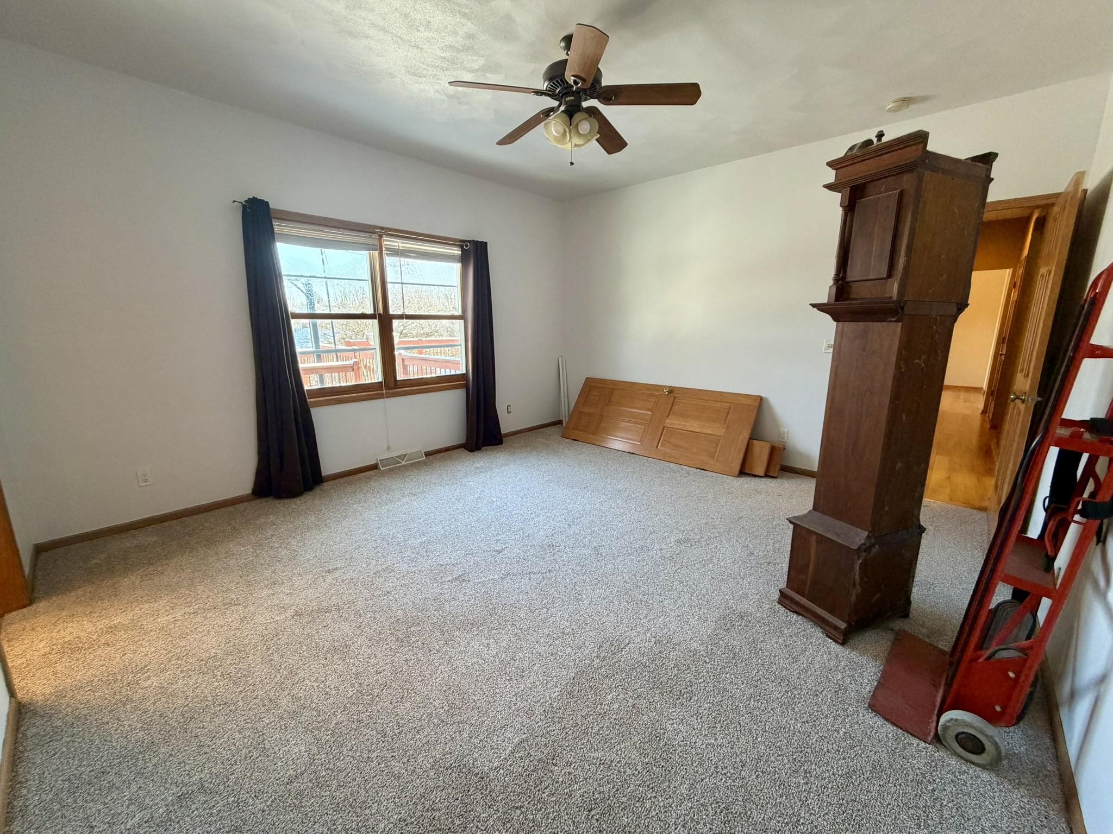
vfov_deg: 85.7
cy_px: 417
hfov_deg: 102.1
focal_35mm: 14
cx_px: 556
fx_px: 450
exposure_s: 1/60
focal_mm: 2.22
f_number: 2.2
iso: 200
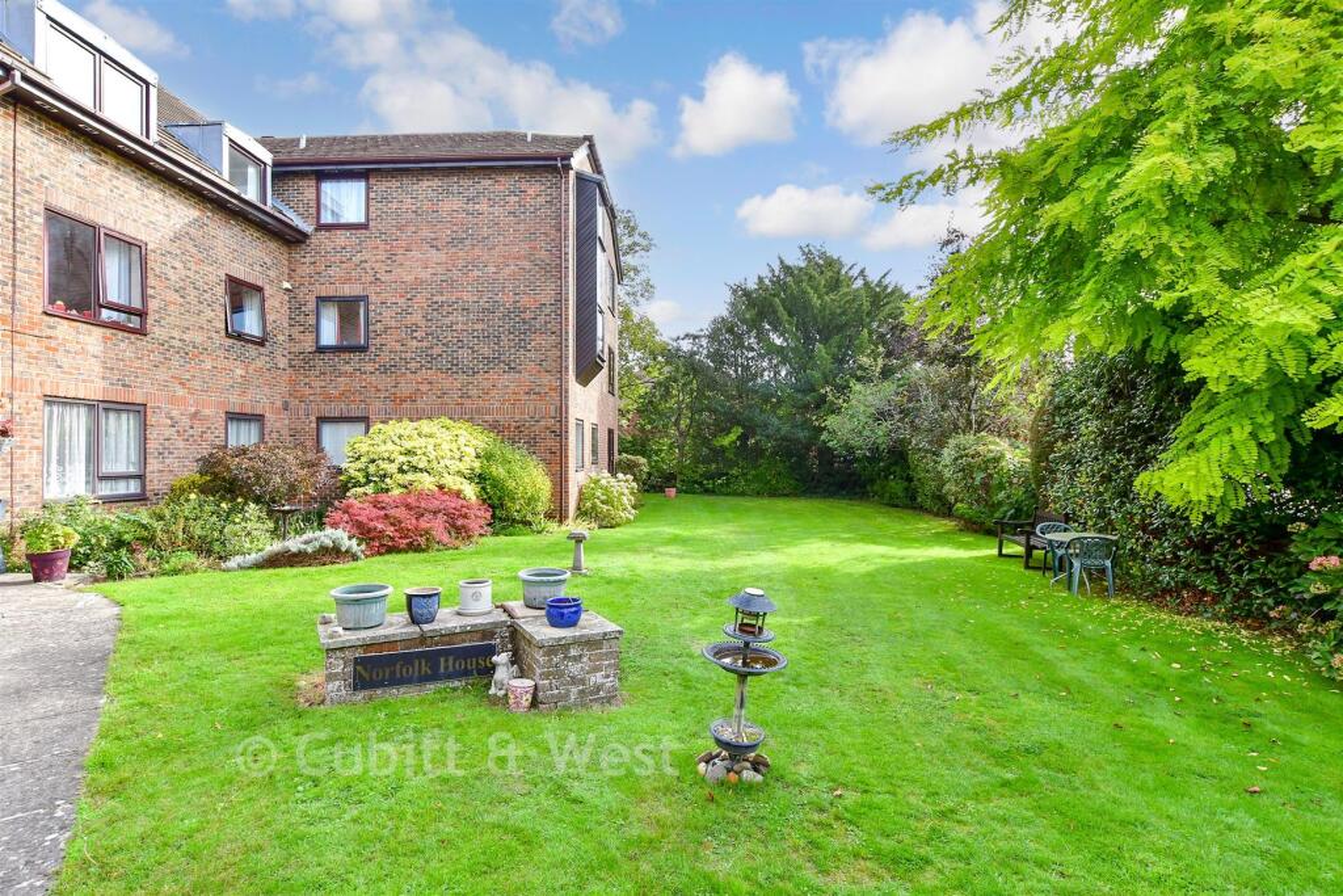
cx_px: 672
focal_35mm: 18
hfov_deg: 90.0
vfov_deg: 67.4
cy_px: 448
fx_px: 672
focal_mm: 12
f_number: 8
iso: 400
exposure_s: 1/160
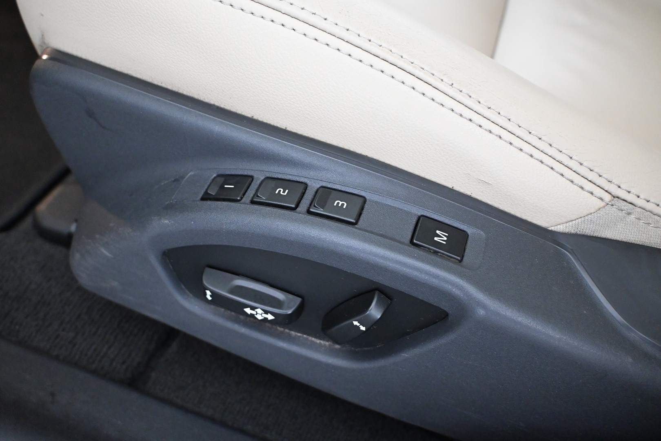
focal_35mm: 32
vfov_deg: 41.7
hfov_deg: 59.5
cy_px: 220
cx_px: 330
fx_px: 578
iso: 4500
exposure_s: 1/30
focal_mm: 21
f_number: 4
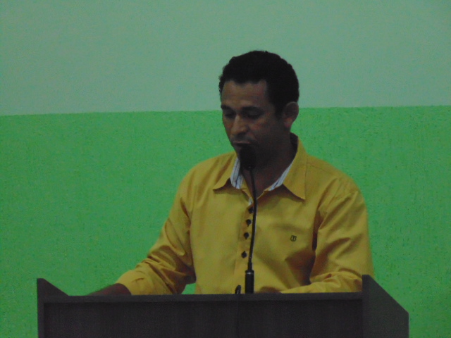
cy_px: 169
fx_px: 4664
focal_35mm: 358
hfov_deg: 5.5
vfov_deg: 4.2
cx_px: 226
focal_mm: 64.1
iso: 800
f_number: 6
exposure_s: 1/50
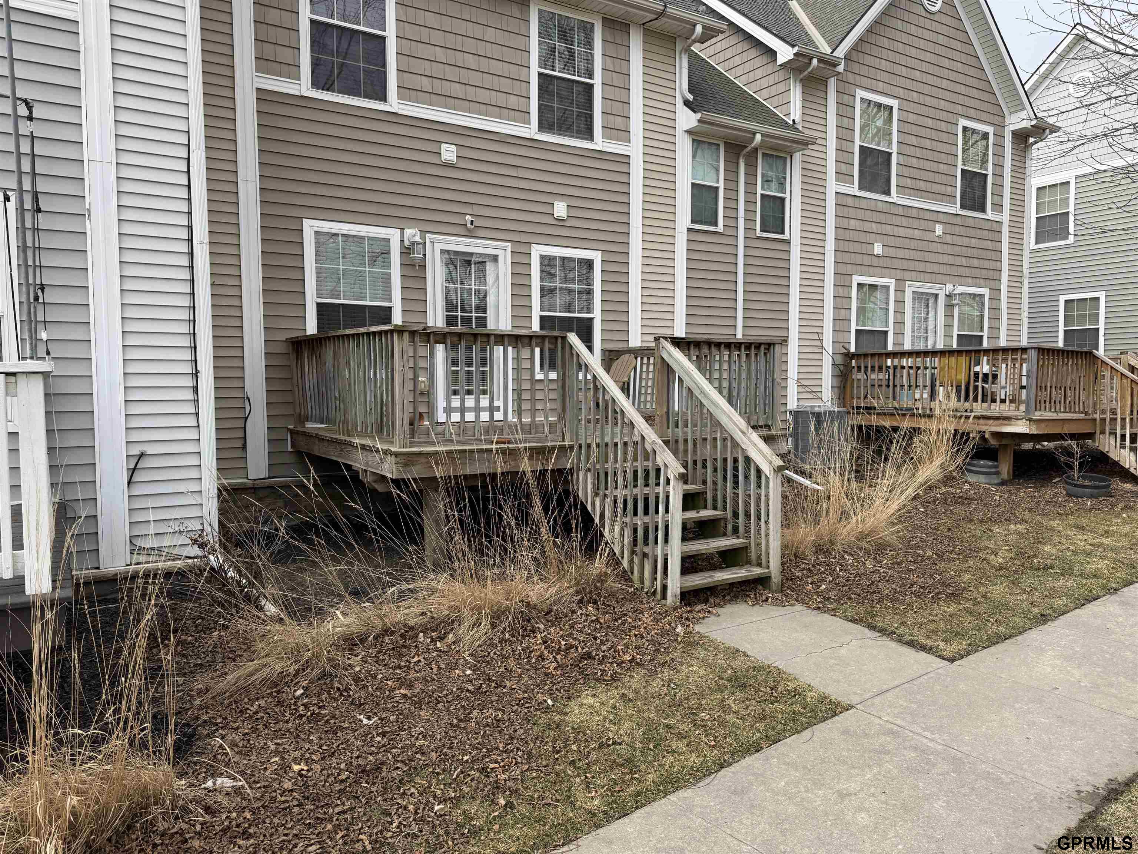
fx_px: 789
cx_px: 569
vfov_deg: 56.8
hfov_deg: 71.6
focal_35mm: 24
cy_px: 427
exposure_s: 1/1923
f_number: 1.78
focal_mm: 6.76
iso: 80
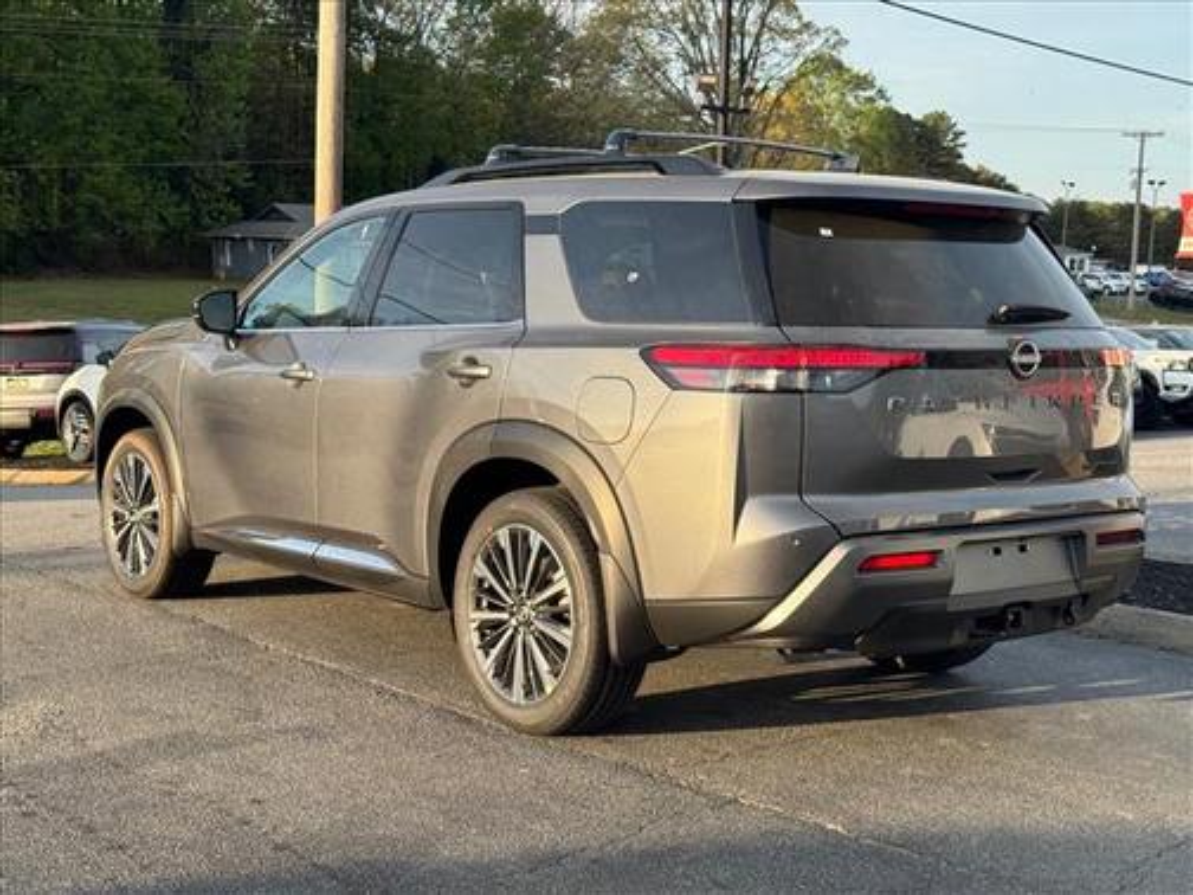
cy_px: 448
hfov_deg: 39.7
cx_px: 596
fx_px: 1654
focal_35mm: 48
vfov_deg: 30.3
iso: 64
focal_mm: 6.76
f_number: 1.78
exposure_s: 1/1172
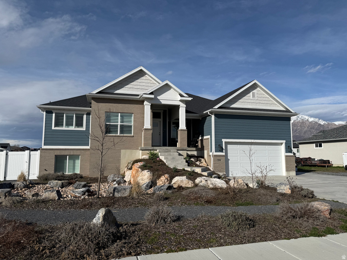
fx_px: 241
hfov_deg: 71.6
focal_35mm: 24
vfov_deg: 56.8
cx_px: 174
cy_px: 130
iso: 80
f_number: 1.78
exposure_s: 1/9091
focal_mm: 6.76
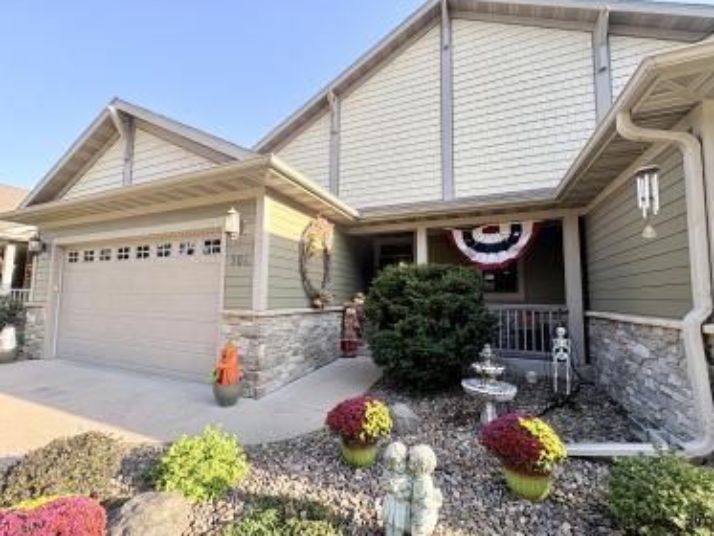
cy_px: 274
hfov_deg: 98.1
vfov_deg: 81.8
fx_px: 309
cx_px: 350
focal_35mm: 15
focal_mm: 2.22
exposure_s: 1/232
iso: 64
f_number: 2.2
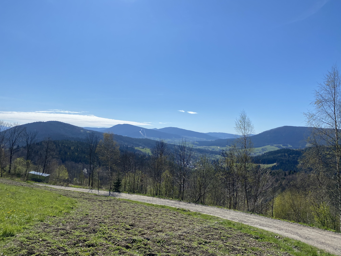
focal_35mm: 26
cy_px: 128
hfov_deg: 67.3
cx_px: 170
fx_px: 256
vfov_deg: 53.1
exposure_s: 1/5495
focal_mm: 4.25
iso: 32
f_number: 1.8
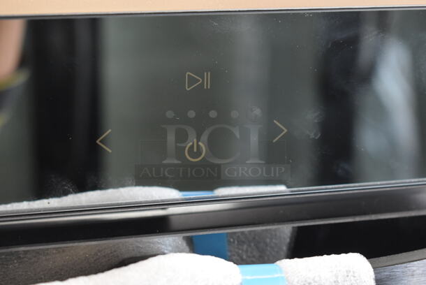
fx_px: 977
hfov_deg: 24.6
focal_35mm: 82
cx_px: 213
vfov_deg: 16.6
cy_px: 142
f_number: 5.6
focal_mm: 55
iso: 2000
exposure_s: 1/60
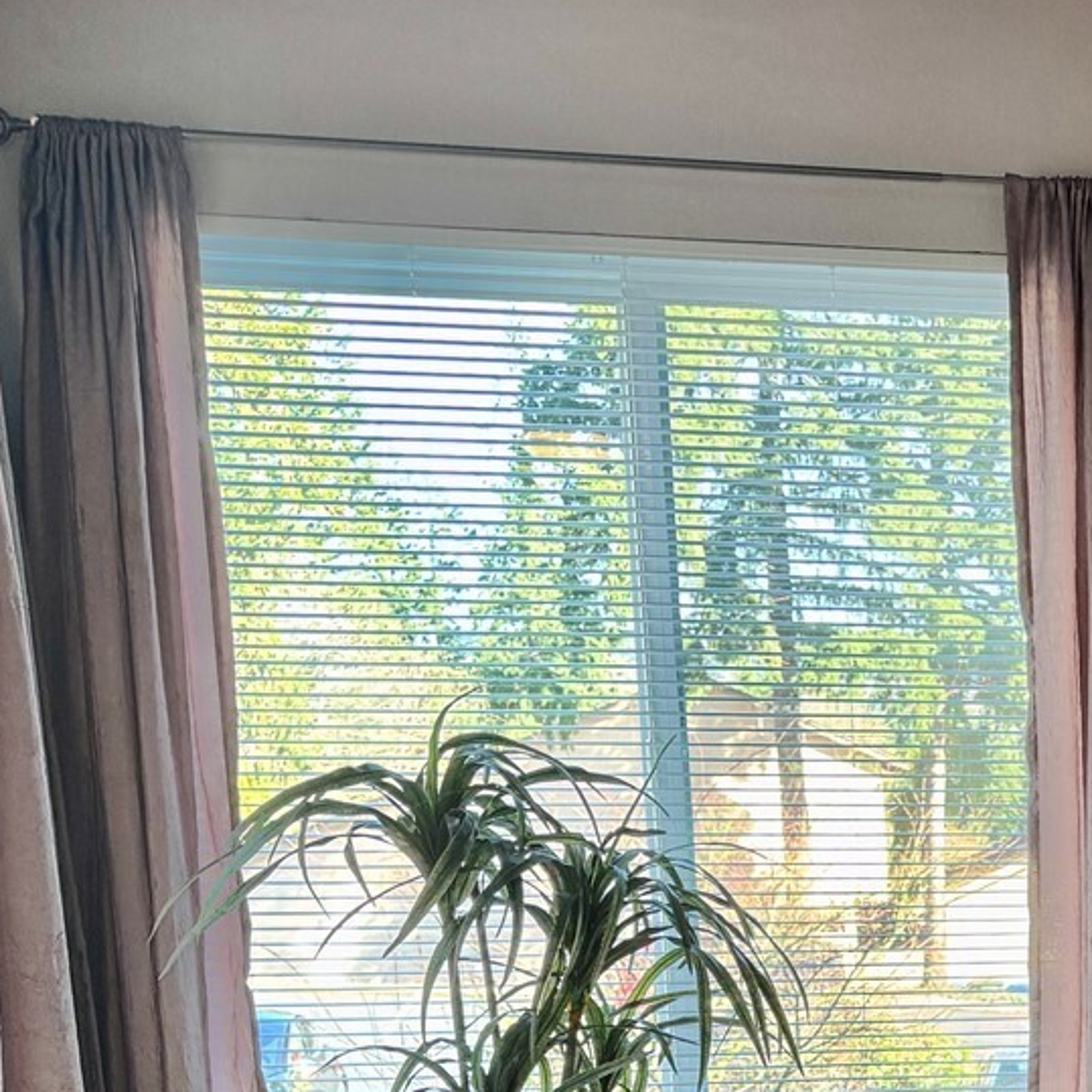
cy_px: 1157
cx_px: 1299
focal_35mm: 63
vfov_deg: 25.6
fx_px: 2248
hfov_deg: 24.8
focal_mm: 6.76
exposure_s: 1/60
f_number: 1.78
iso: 160
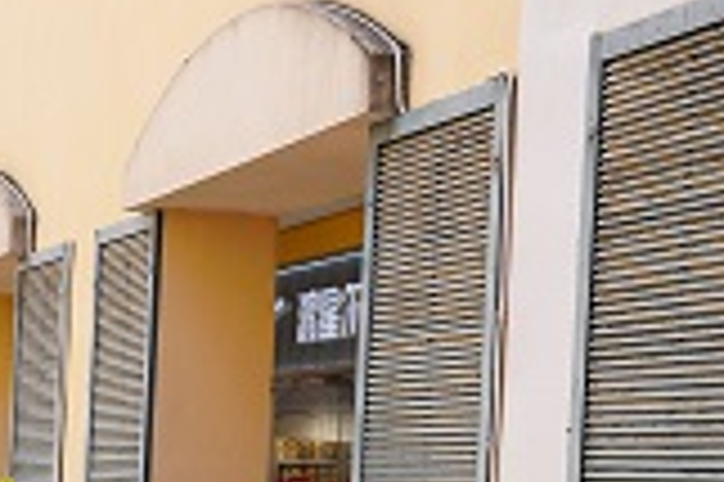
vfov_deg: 12.1
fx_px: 2230
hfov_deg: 18.4
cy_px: 532
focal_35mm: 111
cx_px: 445
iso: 100
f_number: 2.8
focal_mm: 33
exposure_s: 1/125
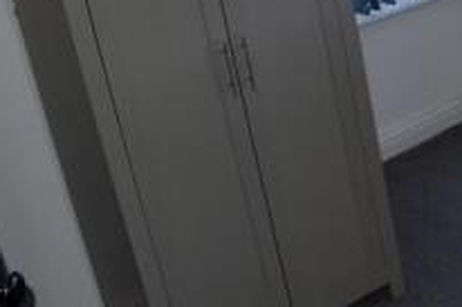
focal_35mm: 86
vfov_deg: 15.7
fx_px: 1103
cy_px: 26
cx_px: 652
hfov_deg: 20.8
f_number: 5.6
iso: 320
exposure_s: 1/125
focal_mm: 18
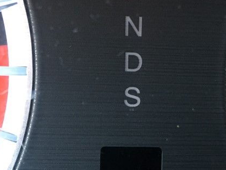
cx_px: 124
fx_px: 464
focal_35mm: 71
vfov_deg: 20.5
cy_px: 136
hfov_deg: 27.4
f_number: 2.2
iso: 125
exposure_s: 1/30
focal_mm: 4.15
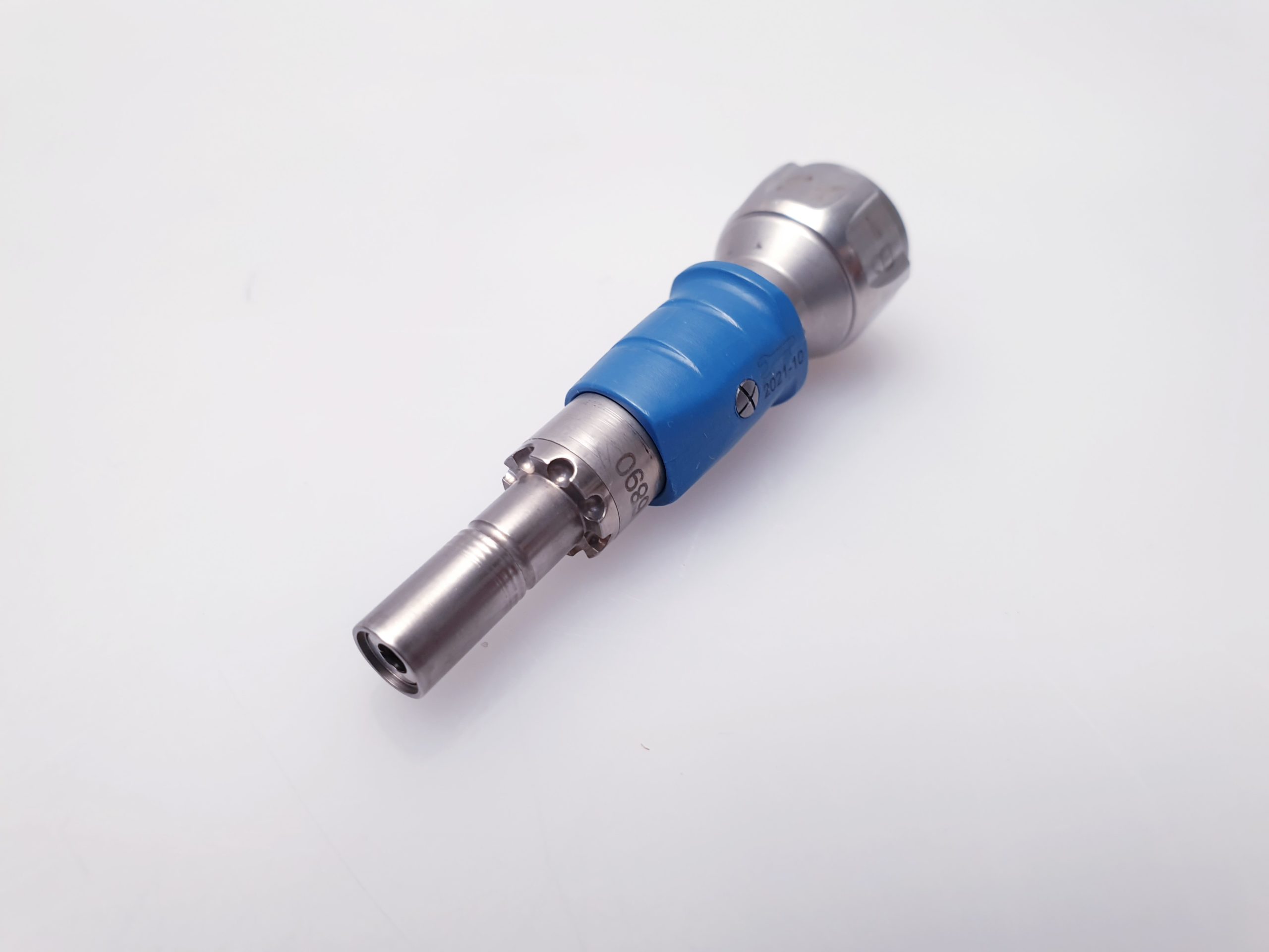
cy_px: 476
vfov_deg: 53.1
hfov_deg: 67.3
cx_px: 634
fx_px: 953
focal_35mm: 26
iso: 80
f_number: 2.4
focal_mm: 4.3
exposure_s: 1/50
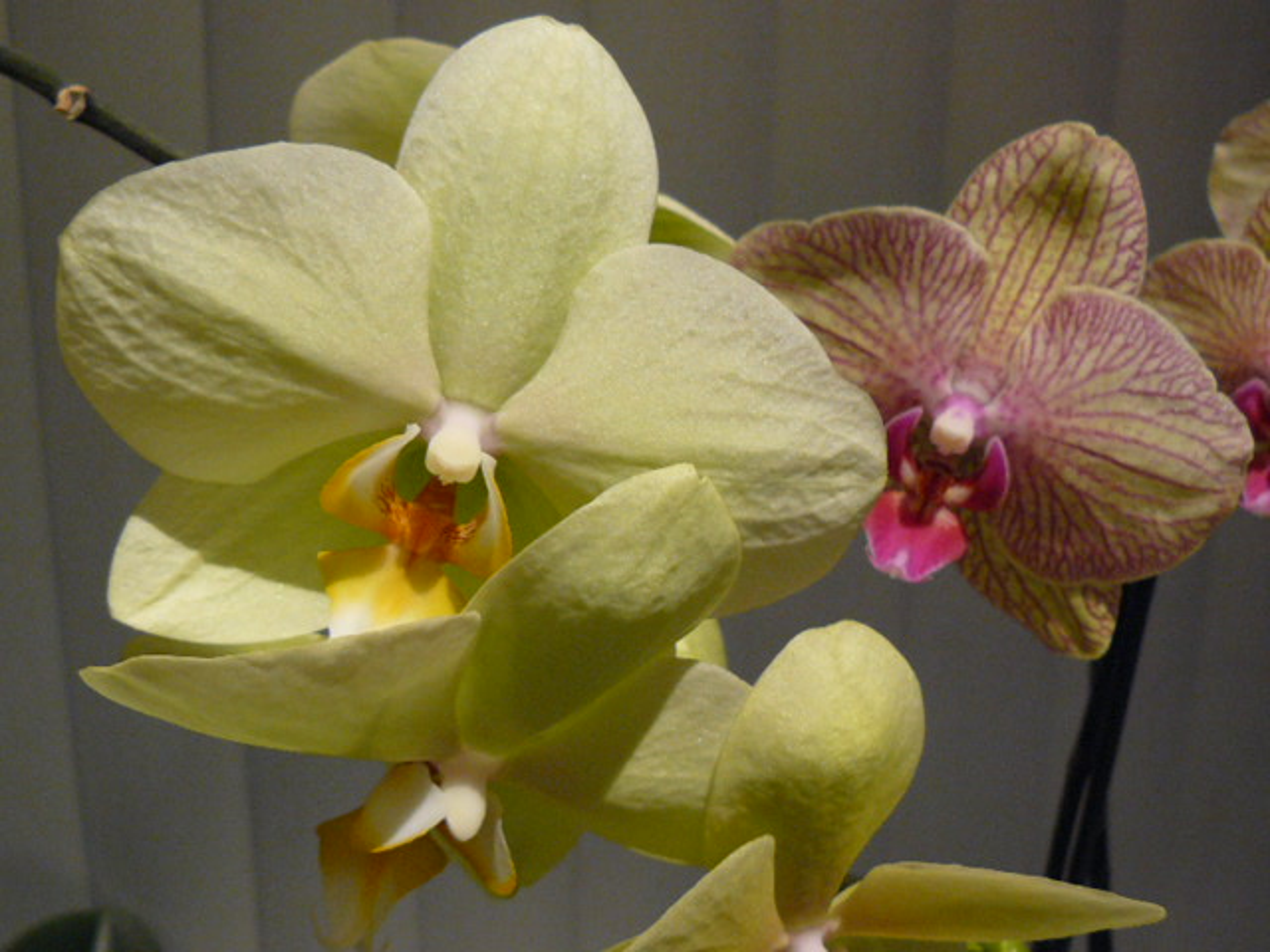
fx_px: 1614
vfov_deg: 32.9
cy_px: 476
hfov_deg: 42.9
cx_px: 635
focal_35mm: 44
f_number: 2.8
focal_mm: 6
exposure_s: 1/15
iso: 200
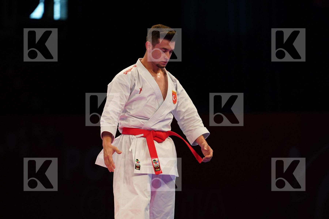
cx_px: 164
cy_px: 110
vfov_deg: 4.6
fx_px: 2741
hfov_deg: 6.9
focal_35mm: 300
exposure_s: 1/500
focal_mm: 200
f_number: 2.8
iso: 1600
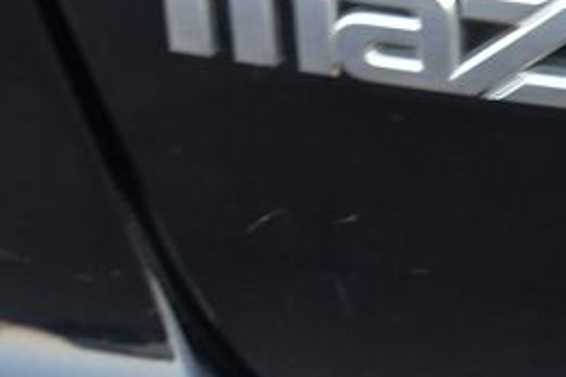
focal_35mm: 177
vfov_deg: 7.7
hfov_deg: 11.5
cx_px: 573
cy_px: 170
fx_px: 2781
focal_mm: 48
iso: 400
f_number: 7.1
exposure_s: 1/25
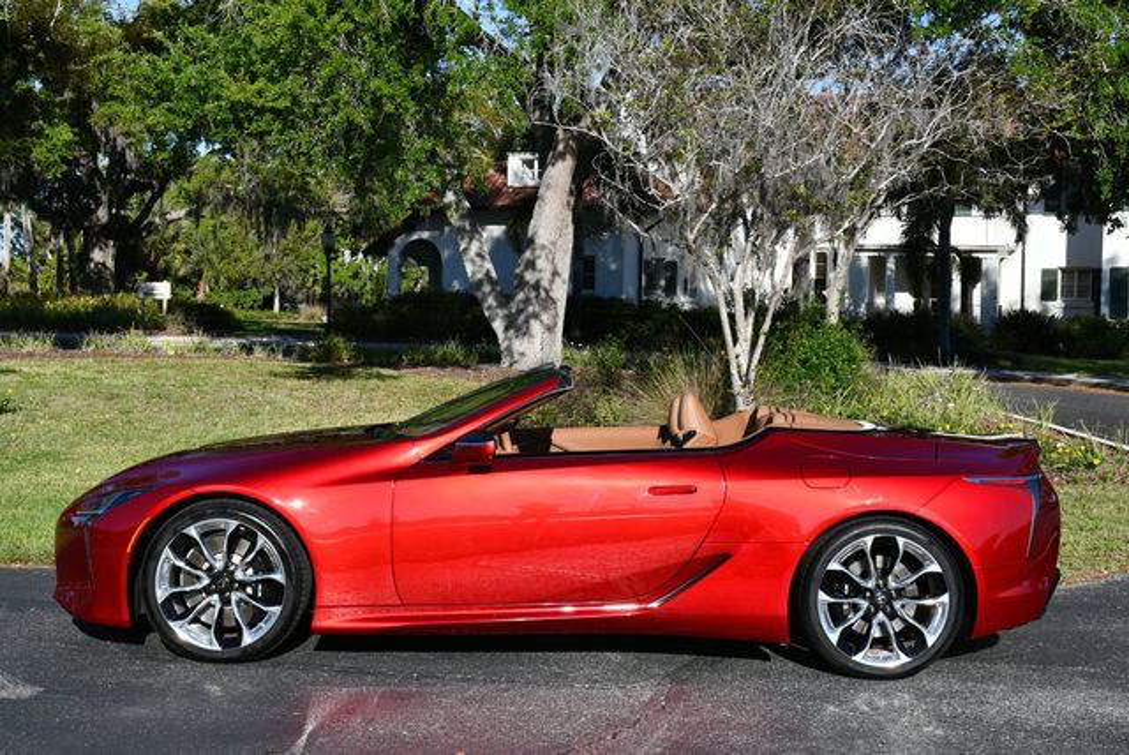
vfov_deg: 26.0
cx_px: 564
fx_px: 1632
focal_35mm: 52
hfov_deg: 38.2
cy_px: 378
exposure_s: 1/250
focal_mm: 26
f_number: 8
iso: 100
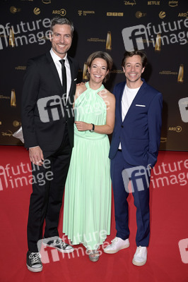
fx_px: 392
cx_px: 94
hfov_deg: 26.9
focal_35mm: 50
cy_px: 141
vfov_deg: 39.6
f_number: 5
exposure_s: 1/250
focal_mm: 50
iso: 1000
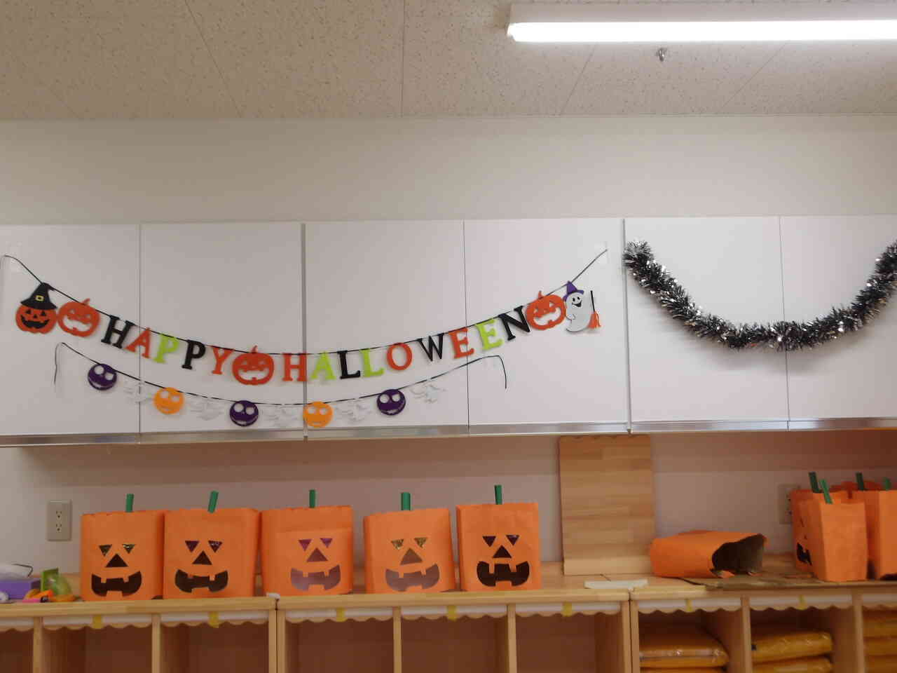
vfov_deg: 34.3
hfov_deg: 44.8
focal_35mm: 42
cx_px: 448
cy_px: 336
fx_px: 1088
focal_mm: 7.6
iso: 100
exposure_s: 1/46
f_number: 3.7
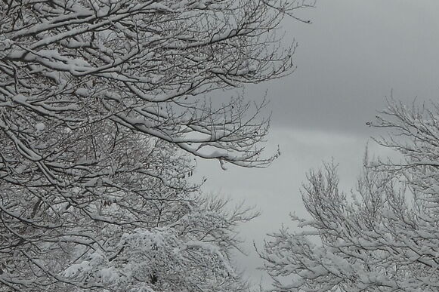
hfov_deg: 10.0
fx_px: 2414
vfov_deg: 6.9
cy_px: 14
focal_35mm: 198
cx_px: 708
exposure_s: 1/400
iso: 400
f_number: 10
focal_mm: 32
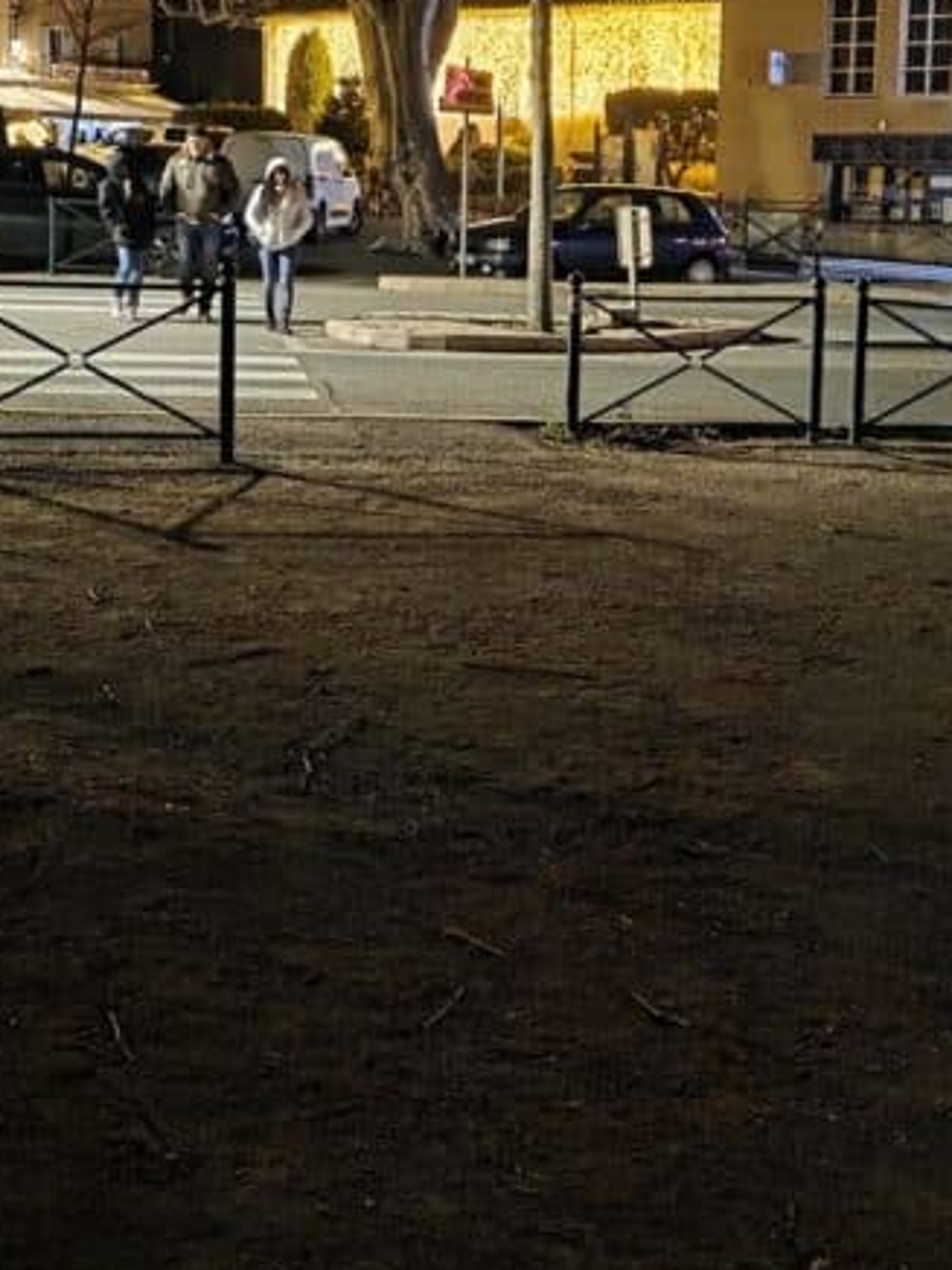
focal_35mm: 54
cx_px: 539
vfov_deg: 35.1
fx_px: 1980
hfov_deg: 27.0
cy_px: 399
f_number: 1.7
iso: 1600
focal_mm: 6.3
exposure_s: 1/20
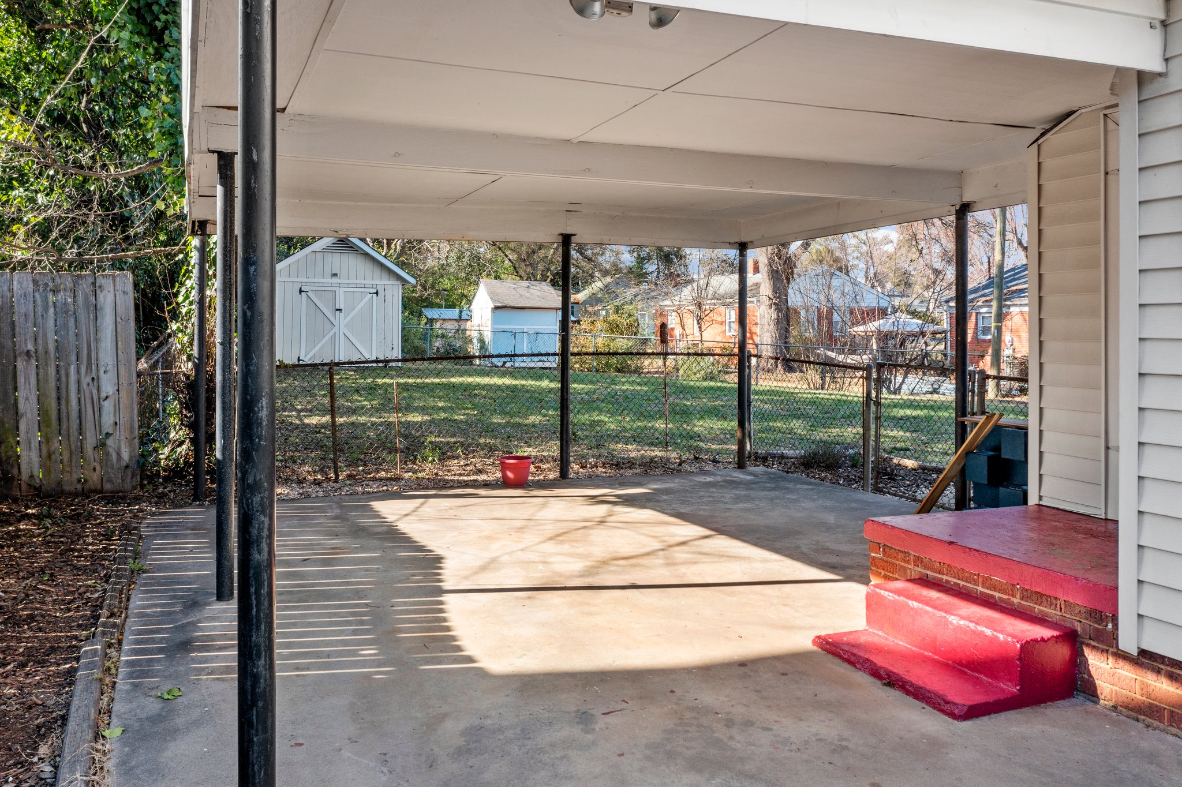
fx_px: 919
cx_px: 591
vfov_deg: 46.4
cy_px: 394
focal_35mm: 28
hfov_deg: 65.5
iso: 100
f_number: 4.5
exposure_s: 1/160
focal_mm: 10.26
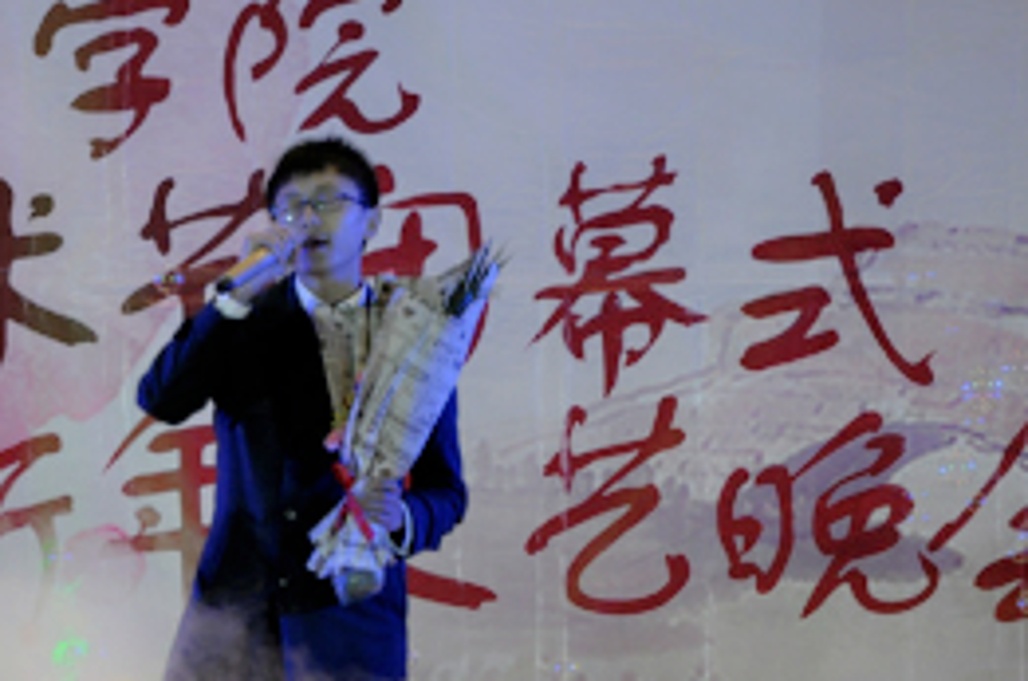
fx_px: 3933
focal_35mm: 138
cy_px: 476
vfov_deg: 9.9
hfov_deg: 14.6
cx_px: -55
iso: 200
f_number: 5.6
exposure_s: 1/160
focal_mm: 40
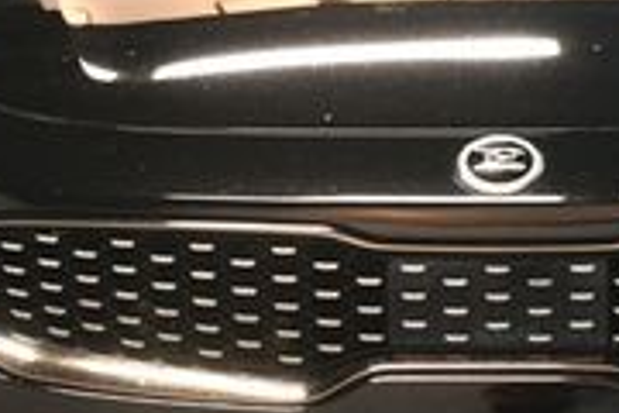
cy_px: 217
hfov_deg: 14.7
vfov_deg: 9.9
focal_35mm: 139
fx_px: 2390
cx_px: 502
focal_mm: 26
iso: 2800
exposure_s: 1/125
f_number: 3.8
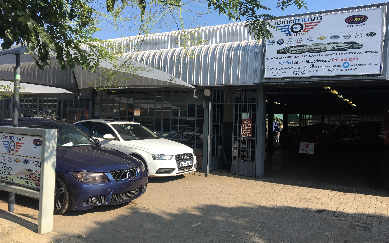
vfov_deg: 40.6
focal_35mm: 31
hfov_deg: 61.2
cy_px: 118
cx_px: 195
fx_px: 329
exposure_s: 1/1012
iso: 25
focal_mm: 4.15
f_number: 2.2
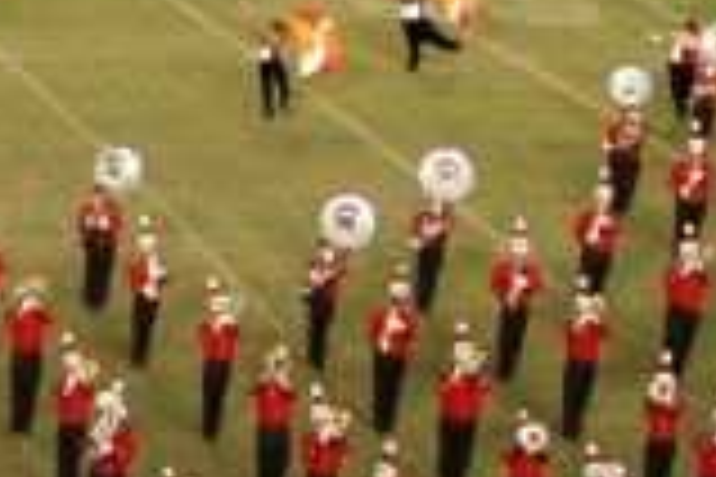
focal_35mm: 193
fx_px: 3838
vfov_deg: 7.1
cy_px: 378
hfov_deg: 9.9
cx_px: -698
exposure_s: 1/60
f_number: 3.2
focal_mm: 20
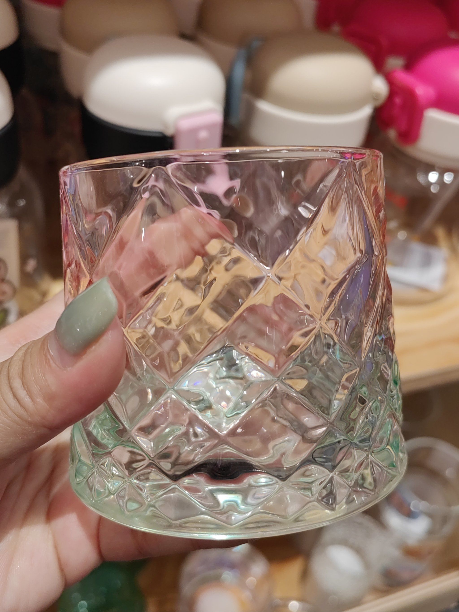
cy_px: 306
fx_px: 566
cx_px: 230
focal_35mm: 32
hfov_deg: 44.2
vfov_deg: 56.8
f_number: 1.8
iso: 80
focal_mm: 5.54
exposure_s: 1/120
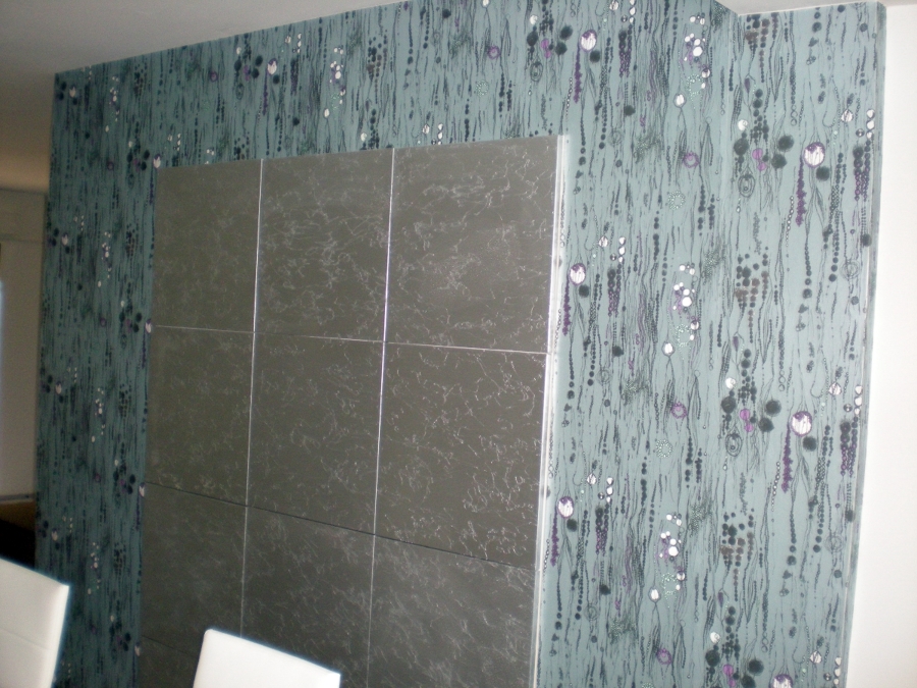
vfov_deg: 37.7
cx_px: 458
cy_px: 344
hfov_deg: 49.0
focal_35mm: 38
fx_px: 1007
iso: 283
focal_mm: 6.3
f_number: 3.1
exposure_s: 1/60
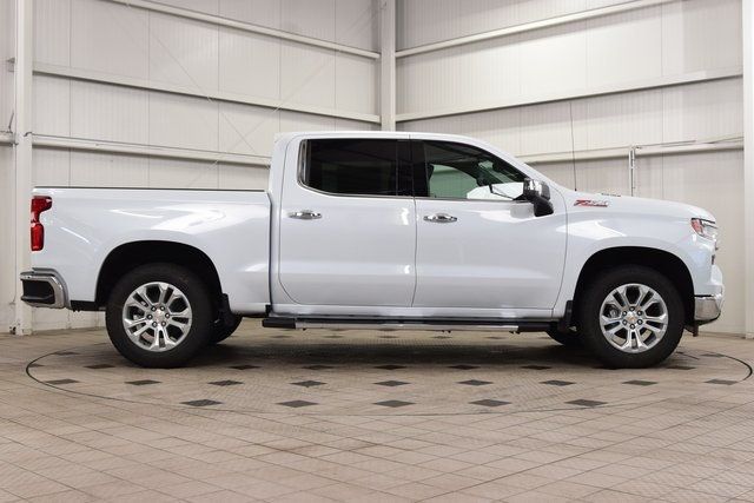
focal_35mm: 44
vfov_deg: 30.9
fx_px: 911
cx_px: 377
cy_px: 252
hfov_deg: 45.0
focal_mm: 29
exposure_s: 1/60
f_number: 8
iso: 1000
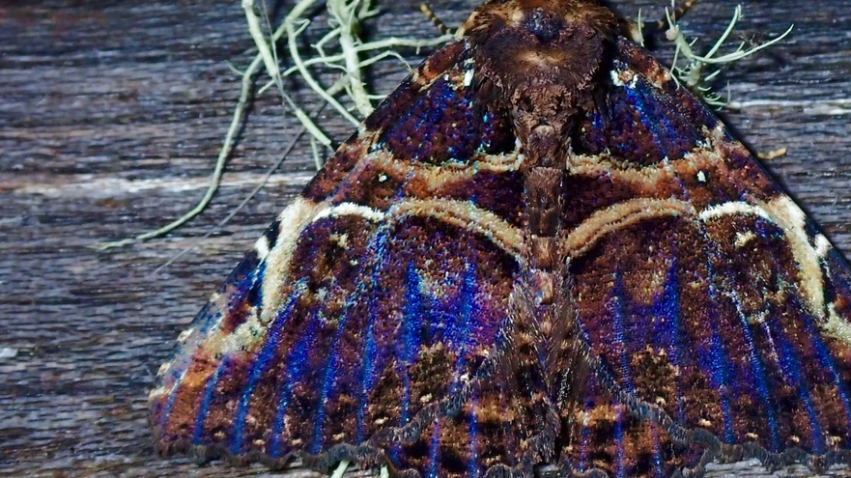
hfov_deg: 15.2
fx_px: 3181
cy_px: 159
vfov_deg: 8.6
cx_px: 539
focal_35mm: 141
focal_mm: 18
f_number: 6.3
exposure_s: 1/200
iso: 200
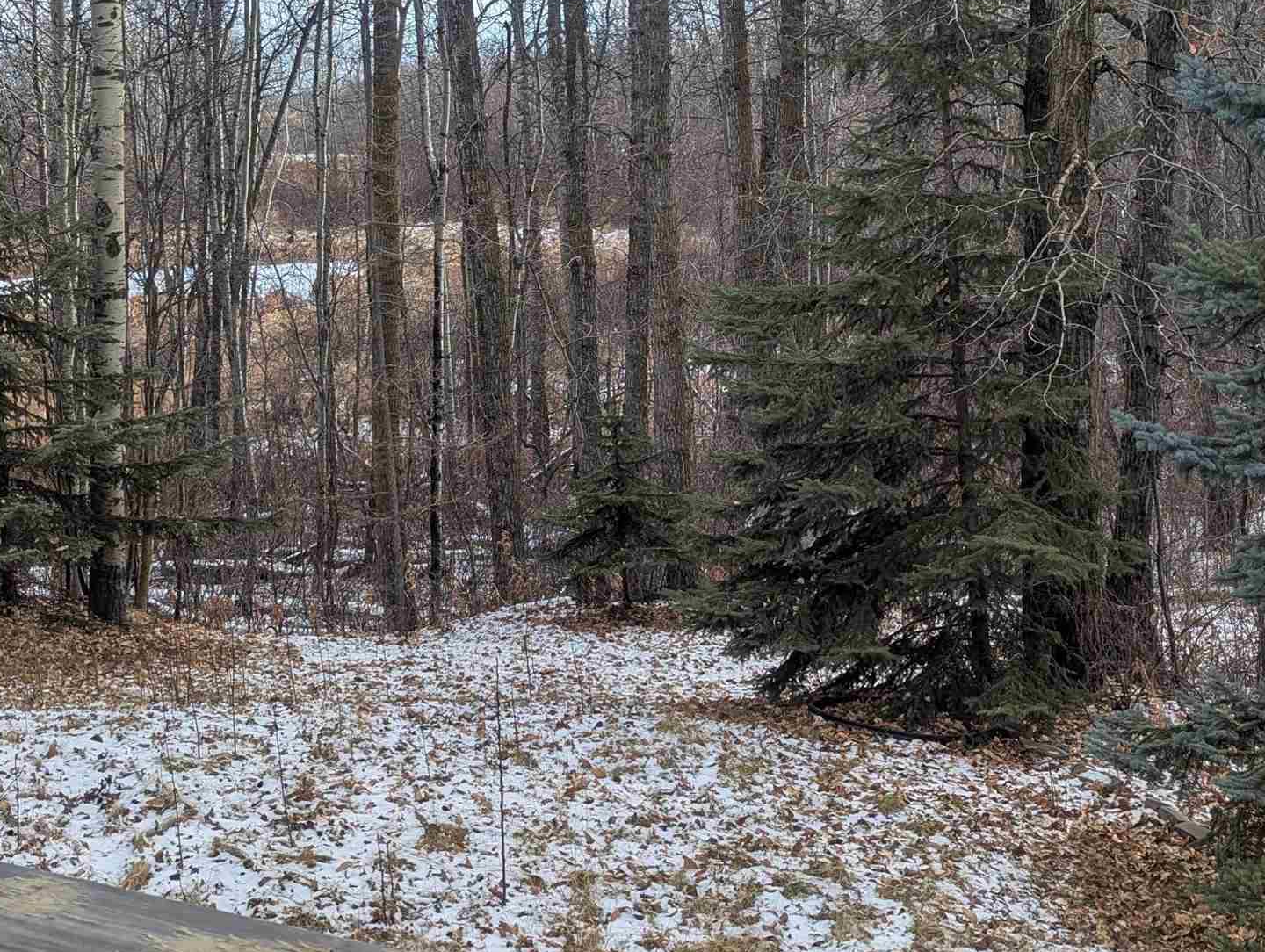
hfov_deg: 37.4
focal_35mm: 51
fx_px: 1866
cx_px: 592
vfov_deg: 28.3
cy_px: 253
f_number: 1.85
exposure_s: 1/633
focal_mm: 6.81
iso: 36
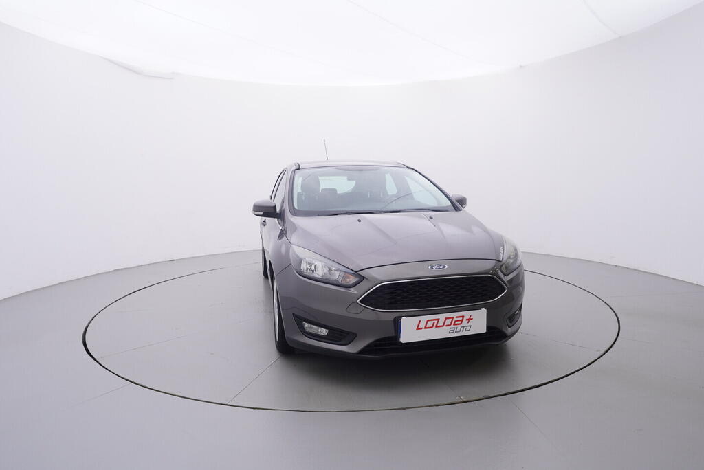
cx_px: 352
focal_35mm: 22
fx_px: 440
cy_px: 235
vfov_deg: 56.2
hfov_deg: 77.3
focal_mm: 15
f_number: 5
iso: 200
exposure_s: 1/80
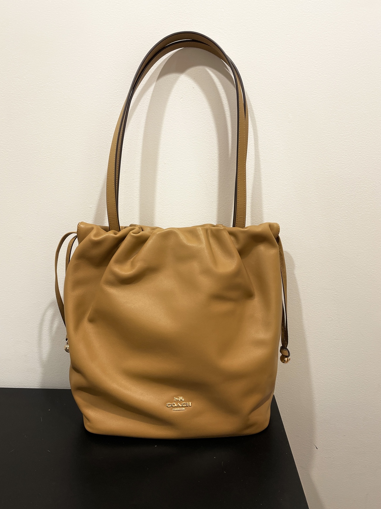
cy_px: 256
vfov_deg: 65.3
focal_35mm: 27
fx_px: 396
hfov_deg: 51.4
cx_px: 185
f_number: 1.6
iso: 125
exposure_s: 1/50
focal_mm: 4.2
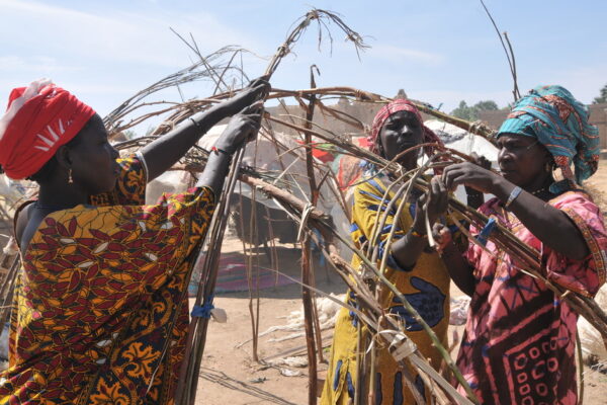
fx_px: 607
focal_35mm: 36
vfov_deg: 36.9
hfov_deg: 53.1
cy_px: 202
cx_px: 304
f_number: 9
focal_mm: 24
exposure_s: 1/320
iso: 200
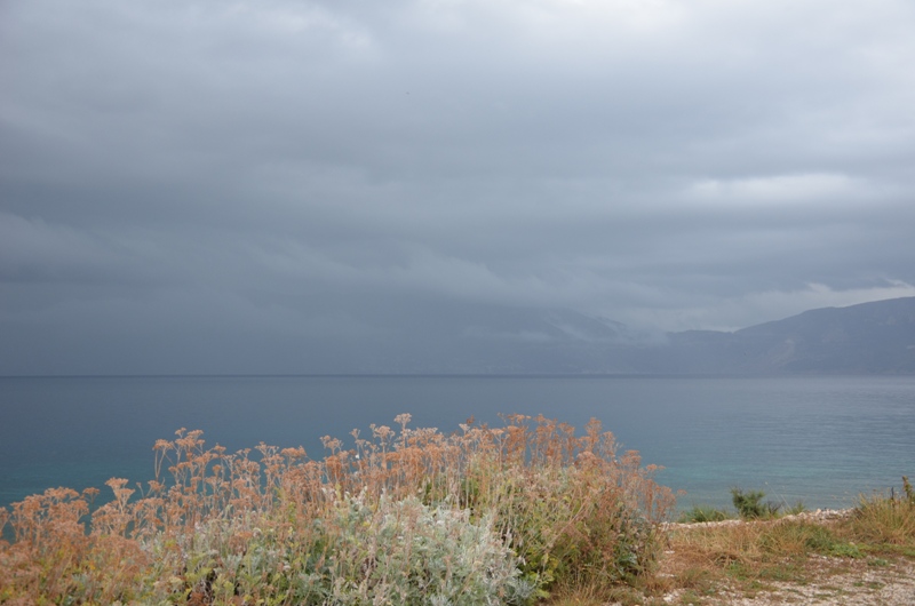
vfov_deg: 31.8
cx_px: 458
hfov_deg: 46.5
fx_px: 1065
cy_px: 303
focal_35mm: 42
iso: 220
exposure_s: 1/125
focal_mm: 28
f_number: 5.6
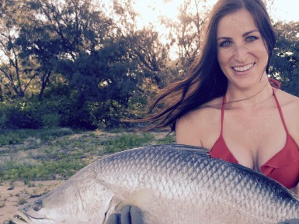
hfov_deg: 40.2
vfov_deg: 31.2
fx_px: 397
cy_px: 153
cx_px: 220
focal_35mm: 46
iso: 32
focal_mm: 4.15
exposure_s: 1/477
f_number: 2.2
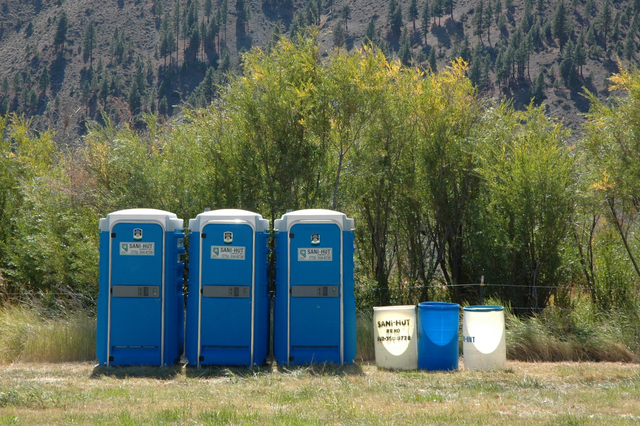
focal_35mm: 93
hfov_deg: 21.9
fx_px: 1652
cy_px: 213
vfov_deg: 14.7
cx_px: 320
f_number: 9
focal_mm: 62
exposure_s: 1/320
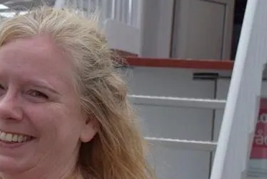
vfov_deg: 9.9
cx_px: -85
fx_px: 1032
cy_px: 120
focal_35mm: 139
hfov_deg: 14.1
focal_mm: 32
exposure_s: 1/320
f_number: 9
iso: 200
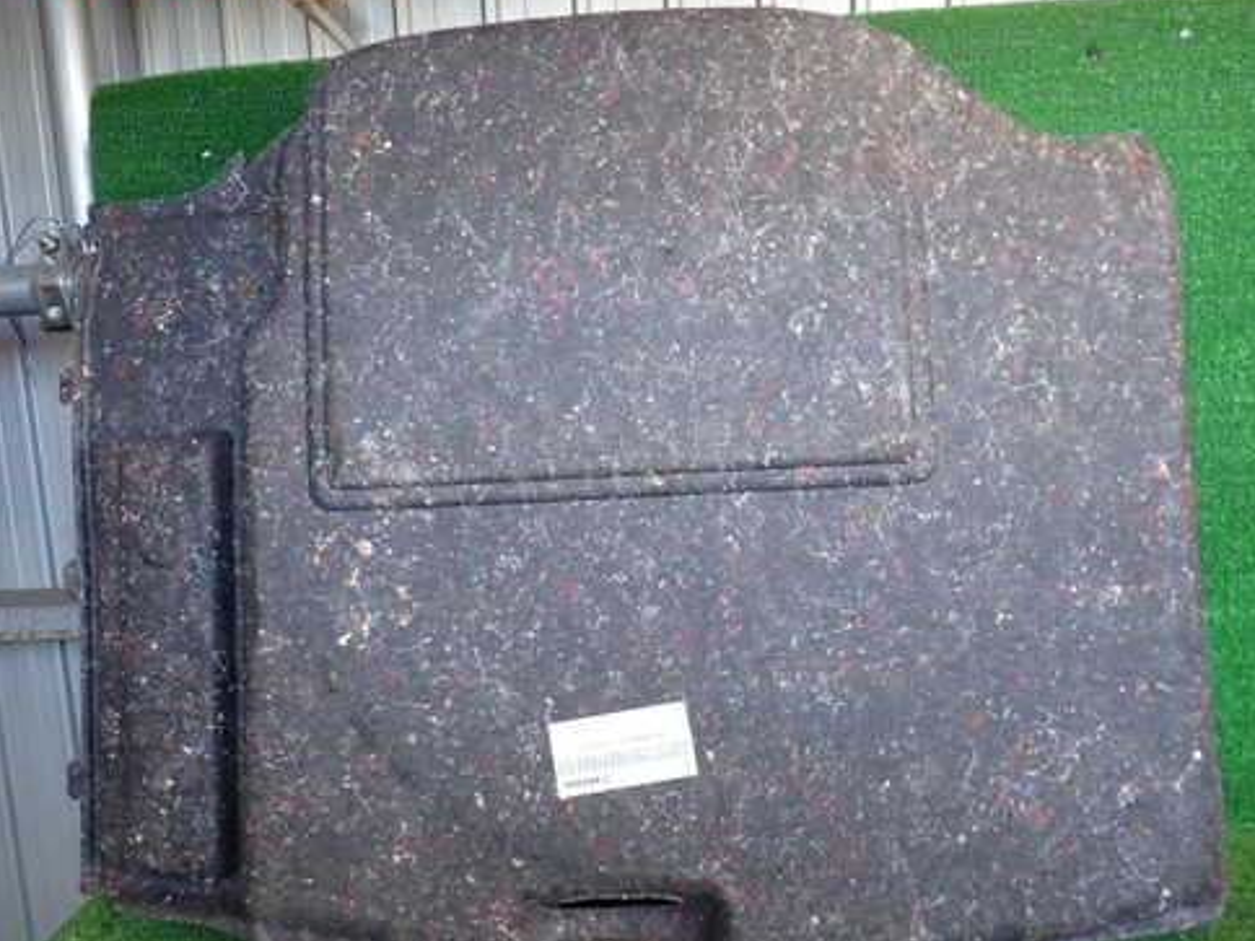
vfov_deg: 45.4
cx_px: 609
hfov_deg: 58.3
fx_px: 1124
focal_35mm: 31
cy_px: 508
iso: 200
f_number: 2
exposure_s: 1/80
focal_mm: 4.5
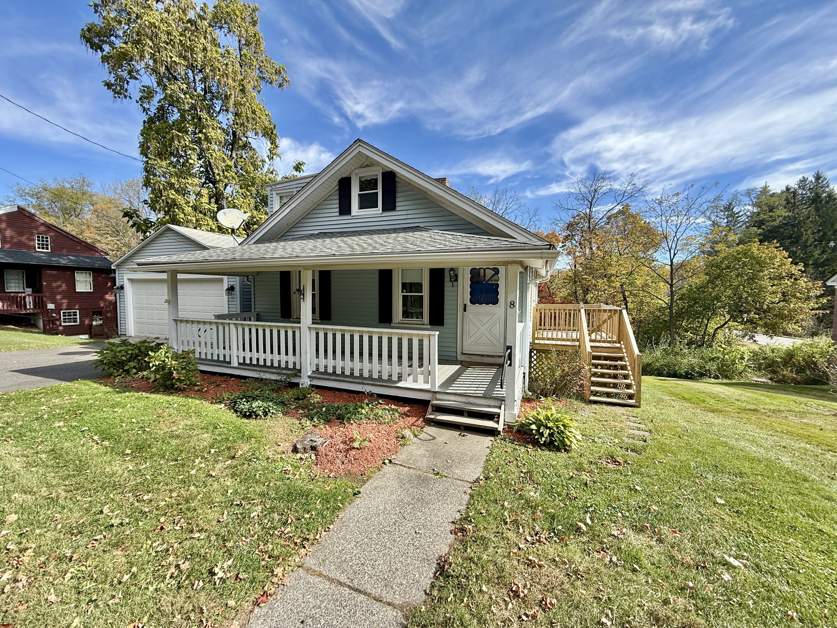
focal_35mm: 14
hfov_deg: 102.1
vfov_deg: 85.7
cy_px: 314
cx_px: 418
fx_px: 339
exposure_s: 1/779
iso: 64
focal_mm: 2.22
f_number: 2.2
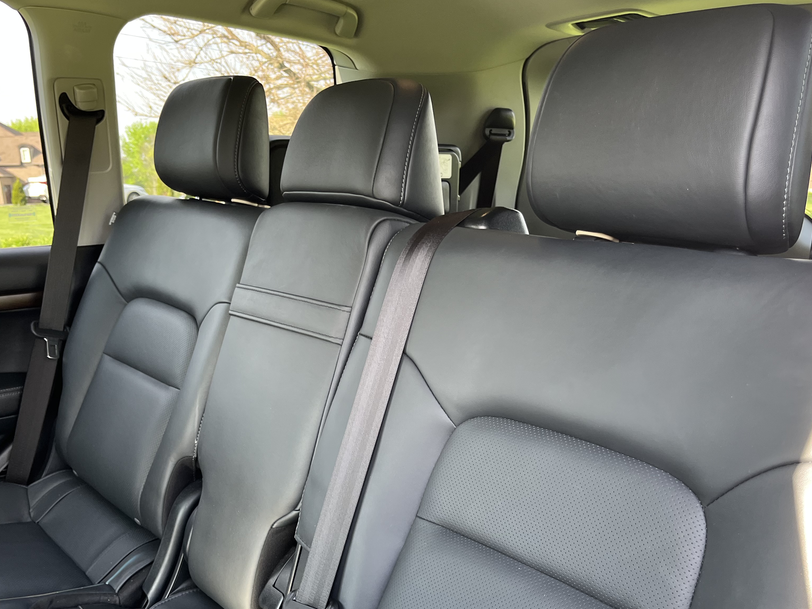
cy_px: 392
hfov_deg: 54.0
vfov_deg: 41.4
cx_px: 397
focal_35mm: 34
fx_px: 798
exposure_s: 1/121
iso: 100
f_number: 1.6
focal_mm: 5.1
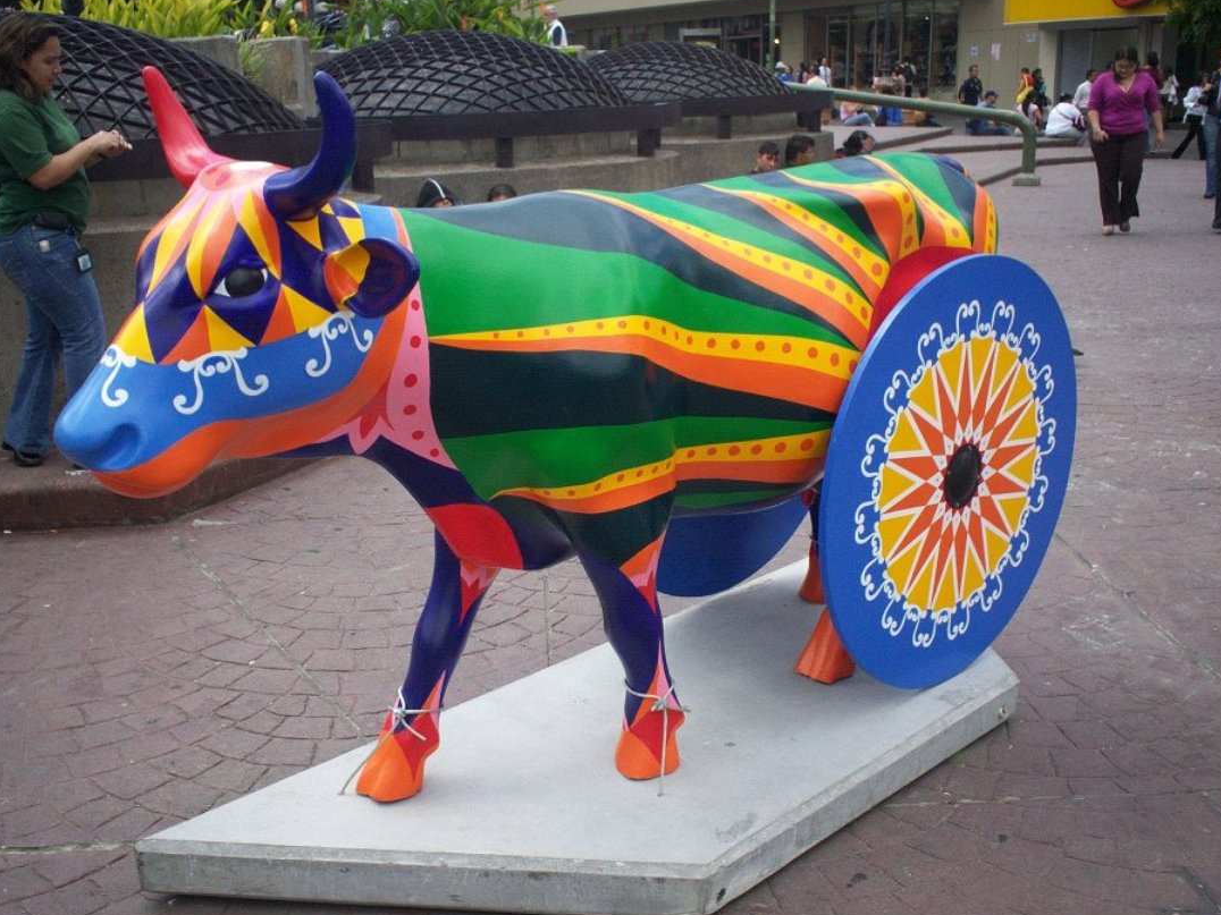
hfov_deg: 50.1
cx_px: 604
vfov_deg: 38.7
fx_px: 1305
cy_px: 458
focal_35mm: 37
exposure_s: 1/285
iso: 100
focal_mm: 6
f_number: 4.5
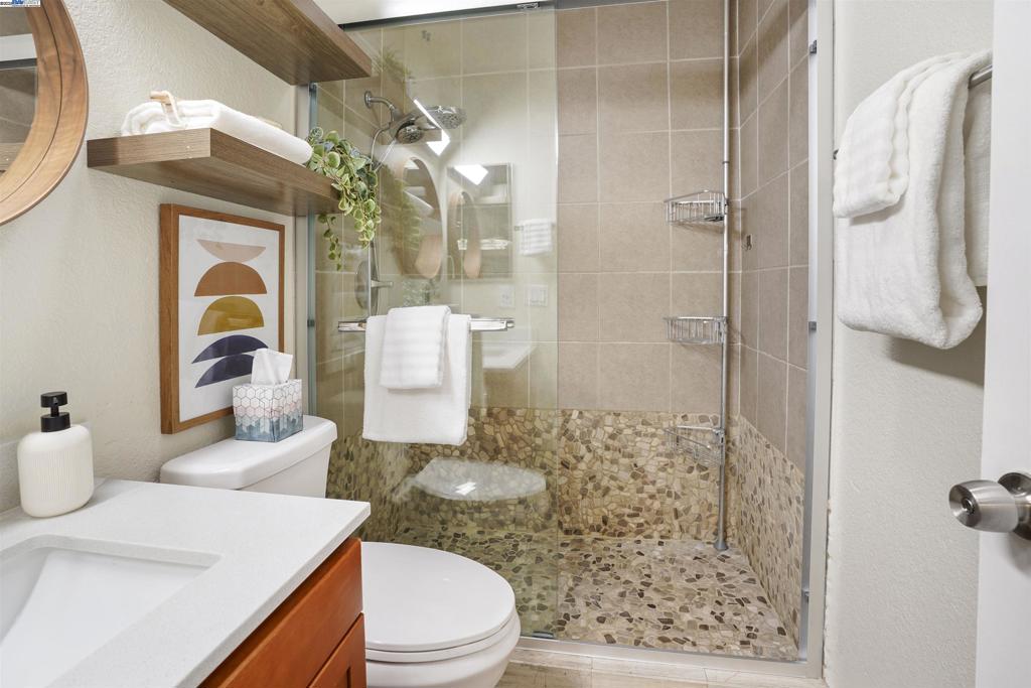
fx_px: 458
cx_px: 516
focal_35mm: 16
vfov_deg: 73.8
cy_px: 344
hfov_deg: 96.7
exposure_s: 1/1.67
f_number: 8
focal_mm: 16
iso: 100
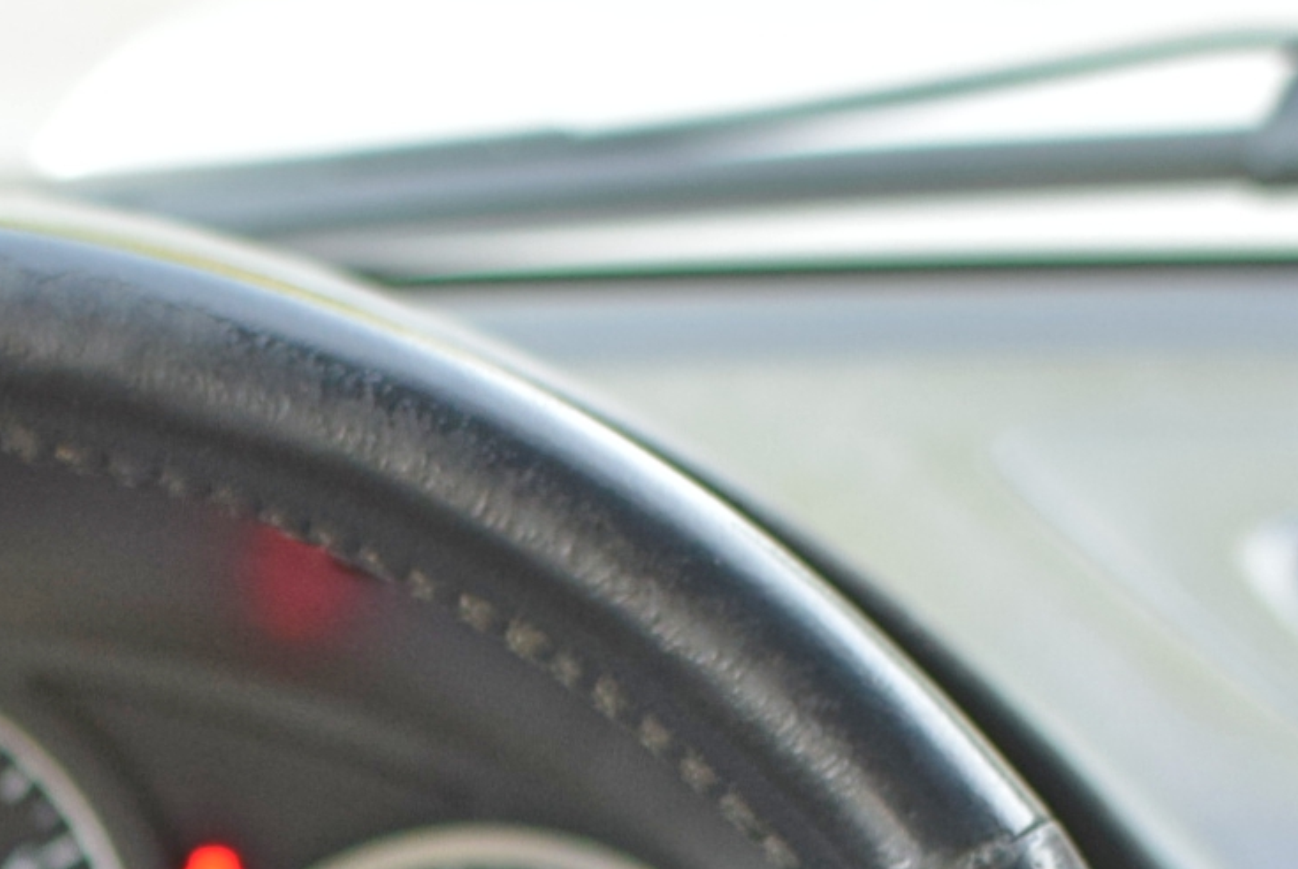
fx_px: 7725
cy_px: 1708
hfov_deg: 9.5
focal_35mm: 214
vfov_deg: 6.3
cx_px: -218
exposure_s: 1/60
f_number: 3.2
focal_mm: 35
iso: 800
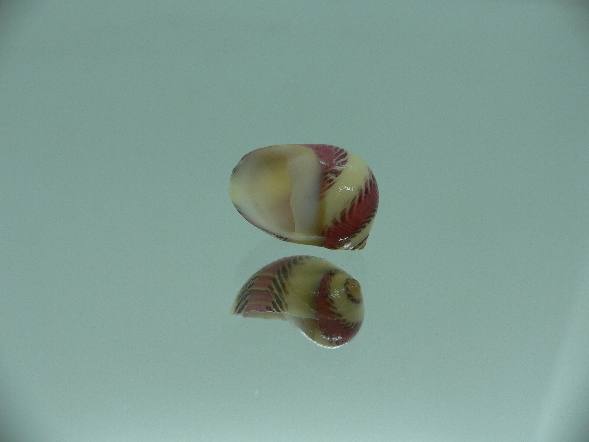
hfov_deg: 52.6
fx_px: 596
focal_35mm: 35
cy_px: 221
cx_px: 294
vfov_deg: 40.7
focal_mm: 4.6
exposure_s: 1/80
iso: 80
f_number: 2.8
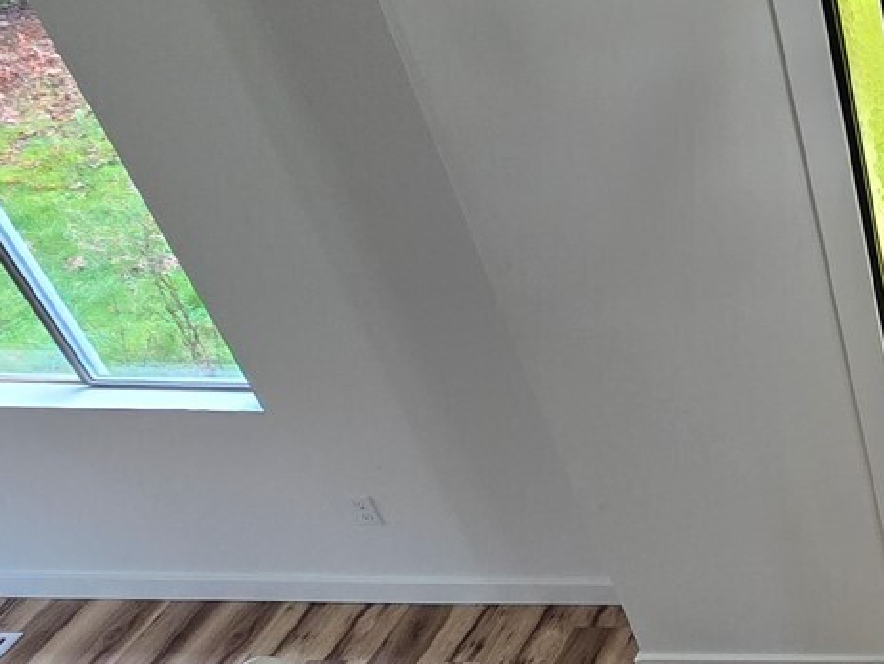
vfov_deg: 32.0
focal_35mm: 45
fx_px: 1150
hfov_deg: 28.6
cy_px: 432
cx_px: 1299
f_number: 2.2
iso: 160
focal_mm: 2.2
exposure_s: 1/60
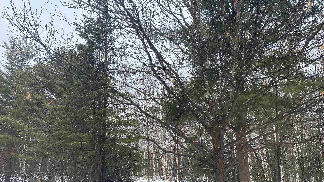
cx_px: 161
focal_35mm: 29
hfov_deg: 66.1
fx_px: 249
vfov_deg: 40.0
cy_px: 112
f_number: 1.8
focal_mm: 4.25
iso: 32
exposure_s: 1/2571
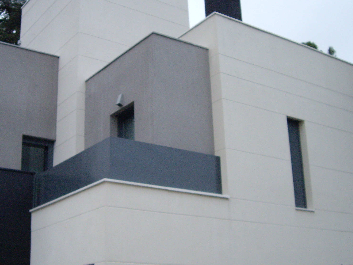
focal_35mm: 56
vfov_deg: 26.1
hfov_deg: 34.2
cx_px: 142
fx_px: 571
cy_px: 134
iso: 200
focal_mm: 6.2
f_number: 2.7
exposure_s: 1/40
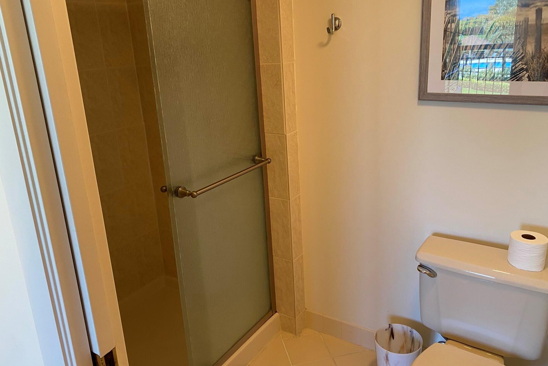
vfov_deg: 46.3
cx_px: 276
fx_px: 426
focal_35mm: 28
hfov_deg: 65.5
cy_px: 165
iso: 80
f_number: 1.8
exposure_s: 1/60
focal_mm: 4.25
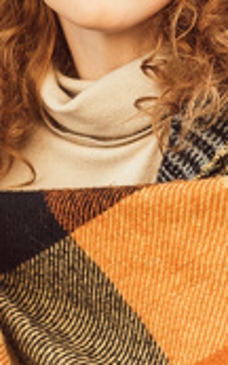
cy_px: 56
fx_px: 2985
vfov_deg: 7.0
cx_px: -17
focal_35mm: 300
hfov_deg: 4.4
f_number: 3.5
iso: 250
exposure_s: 1/250
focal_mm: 70
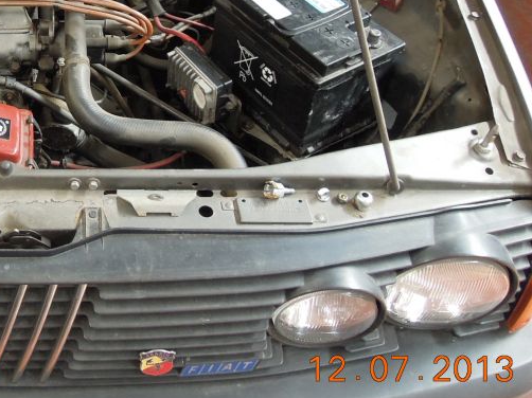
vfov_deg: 28.6
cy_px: 48
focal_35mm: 49
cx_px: 24
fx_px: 753
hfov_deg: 35.9
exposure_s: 1/30
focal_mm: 4.3
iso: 200
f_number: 2.8
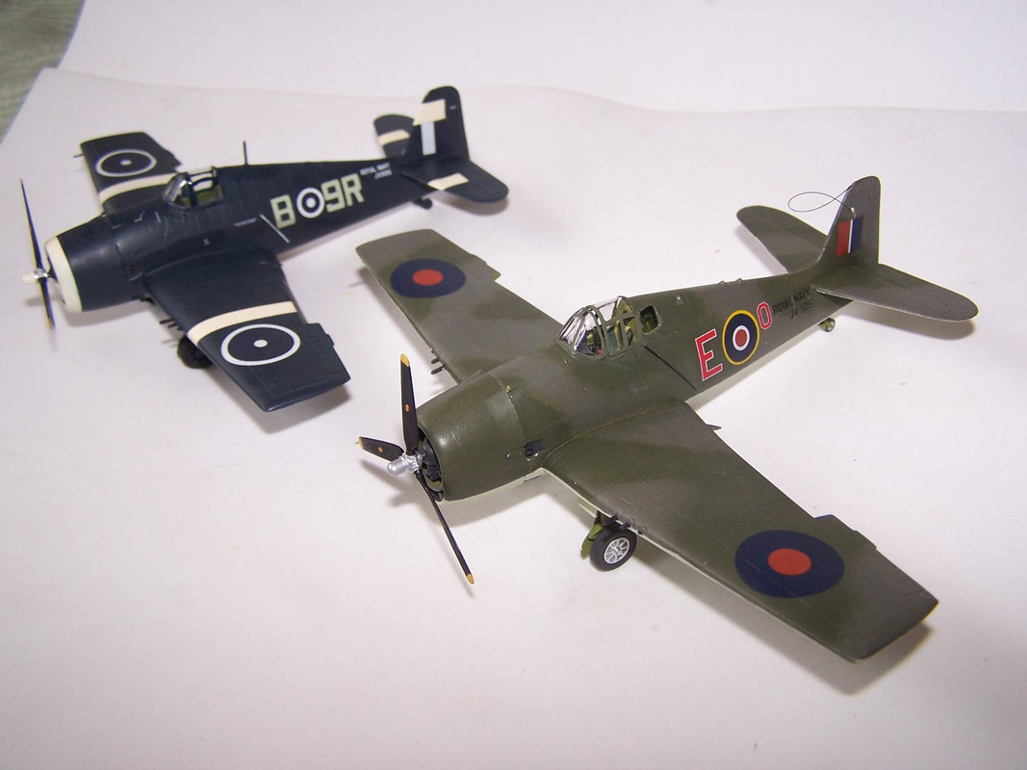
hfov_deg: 49.0
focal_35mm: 38
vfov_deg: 37.7
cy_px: 385
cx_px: 514
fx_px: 1127
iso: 80
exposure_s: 1/250
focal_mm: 6.3
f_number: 2.8
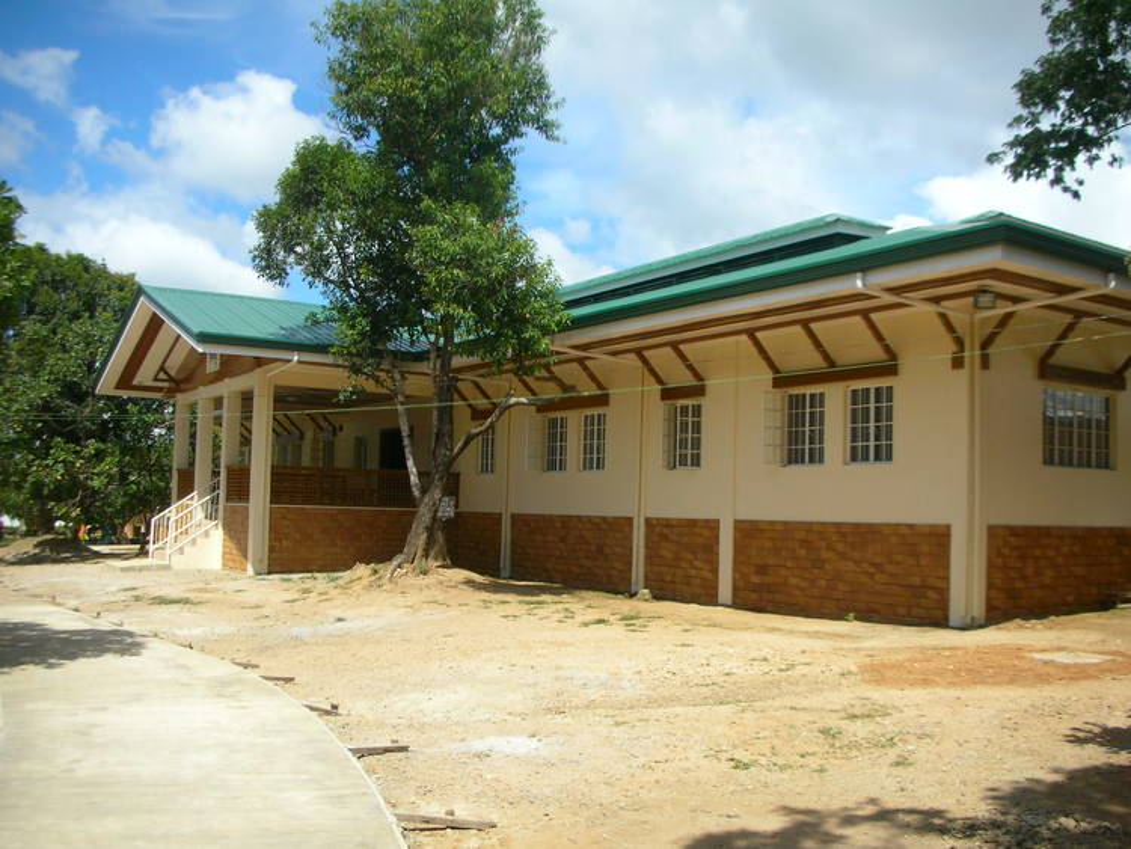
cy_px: 424
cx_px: 566
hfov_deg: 52.6
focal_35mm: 35
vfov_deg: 40.7
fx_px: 1144
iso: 50
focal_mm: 5.8
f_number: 8.5
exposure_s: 1/133
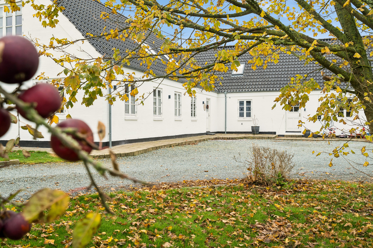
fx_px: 363
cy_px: 124
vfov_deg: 37.9
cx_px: 186
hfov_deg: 54.4
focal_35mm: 35
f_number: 6.3
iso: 400
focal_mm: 35
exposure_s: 1/160
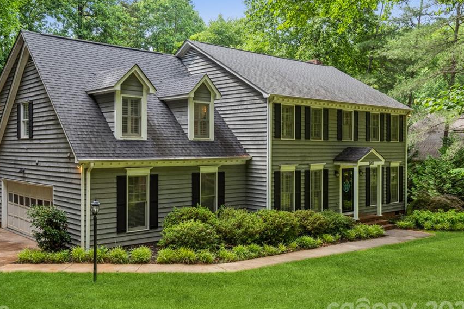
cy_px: 150
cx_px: 201
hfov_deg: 53.0
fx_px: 464
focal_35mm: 36
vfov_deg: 36.9
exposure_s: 1/25
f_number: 11
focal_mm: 30
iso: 125
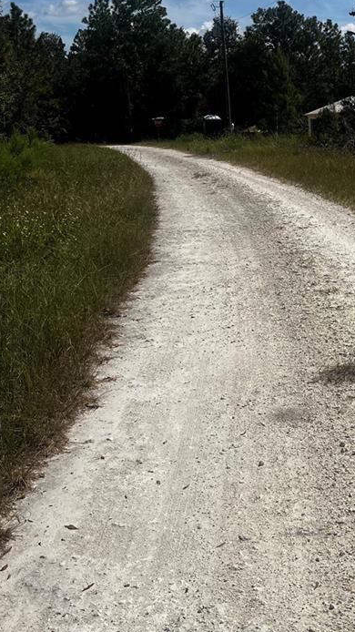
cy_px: 228
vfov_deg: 41.7
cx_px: 361
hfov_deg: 23.3
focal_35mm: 49
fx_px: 821
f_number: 1.5
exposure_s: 1/10309
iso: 50
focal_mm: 5.7
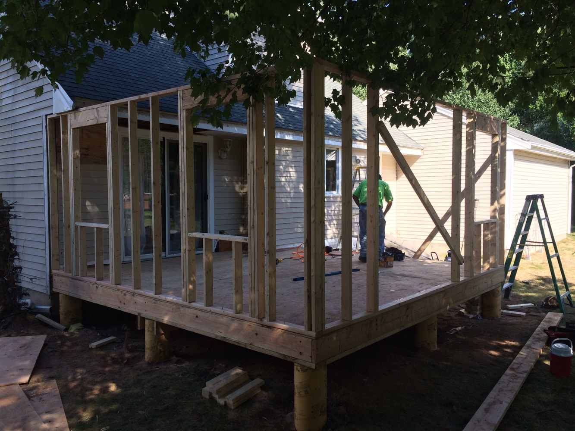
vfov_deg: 48.2
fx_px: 482
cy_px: 216
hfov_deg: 61.7
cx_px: 288
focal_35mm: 29
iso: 32
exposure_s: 1/456
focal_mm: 4.15
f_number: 2.2
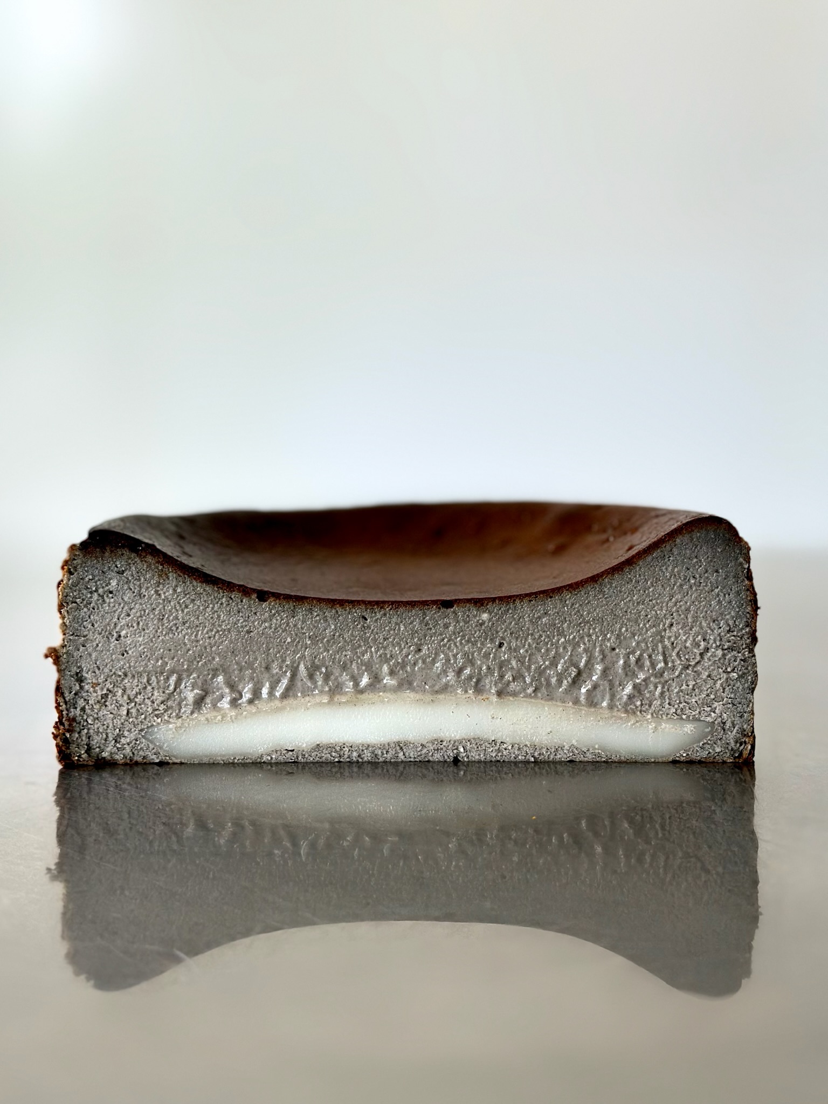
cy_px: 552
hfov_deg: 30.3
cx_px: 414
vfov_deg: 39.7
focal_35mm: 48
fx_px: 1531
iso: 80
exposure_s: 1/230
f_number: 1.78
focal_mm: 6.86
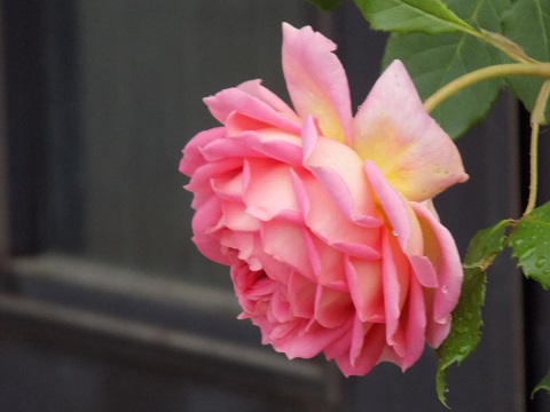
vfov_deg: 2.5
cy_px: 206
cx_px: 275
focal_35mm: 606
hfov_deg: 3.3
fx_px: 9628
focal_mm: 107.7
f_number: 5.9
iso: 400
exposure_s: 1/10
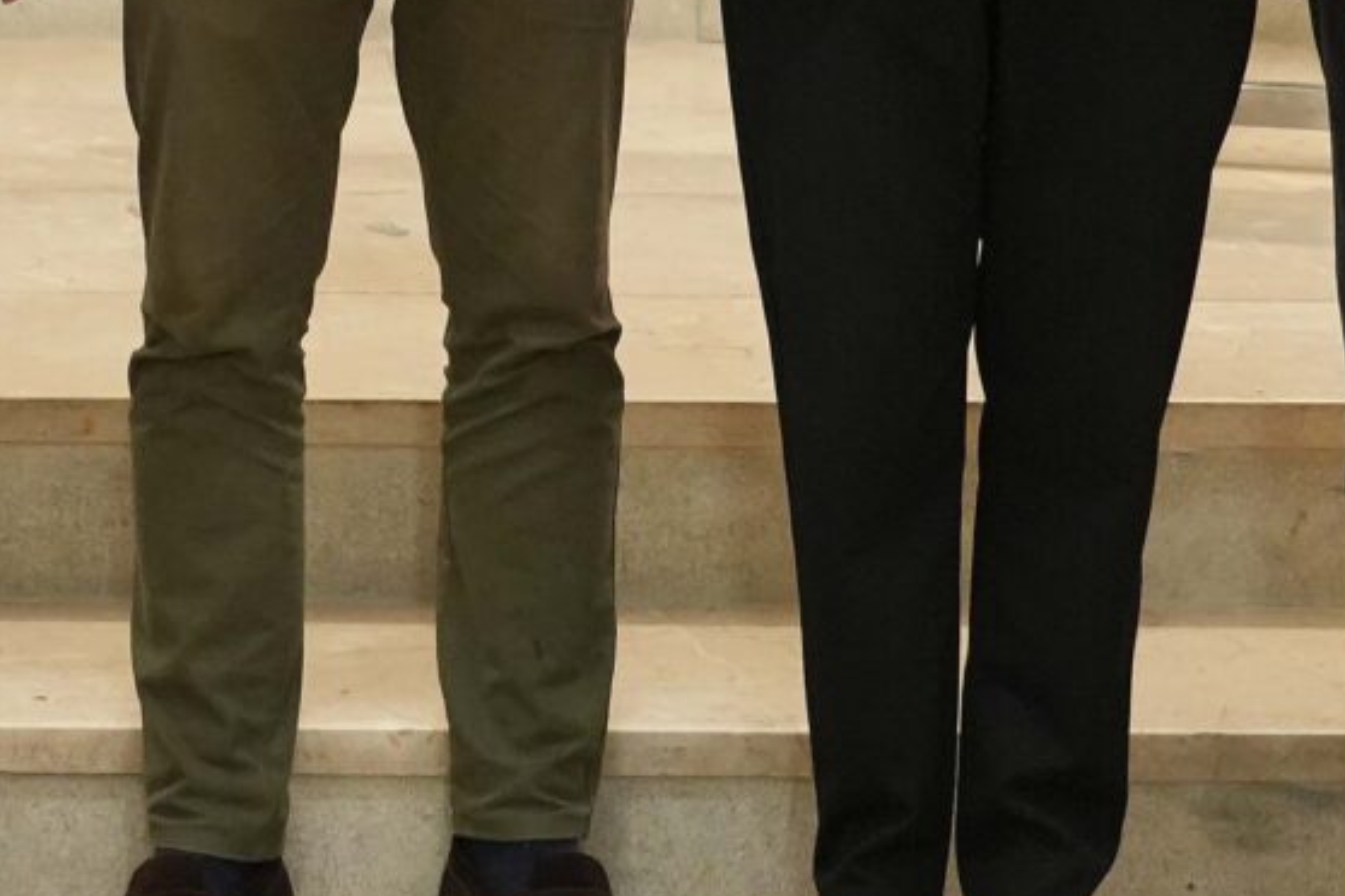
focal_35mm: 179
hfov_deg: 11.4
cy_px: -754
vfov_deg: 7.4
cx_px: 147
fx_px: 6687
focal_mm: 39
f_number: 4
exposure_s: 1/60
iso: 4000
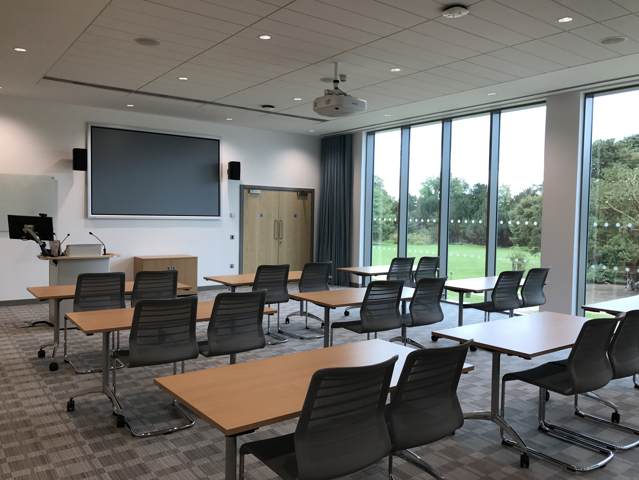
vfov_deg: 49.7
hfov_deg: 63.4
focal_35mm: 28
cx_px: 320
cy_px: 240
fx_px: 517
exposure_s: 1/100
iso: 25
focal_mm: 3.99
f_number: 1.8
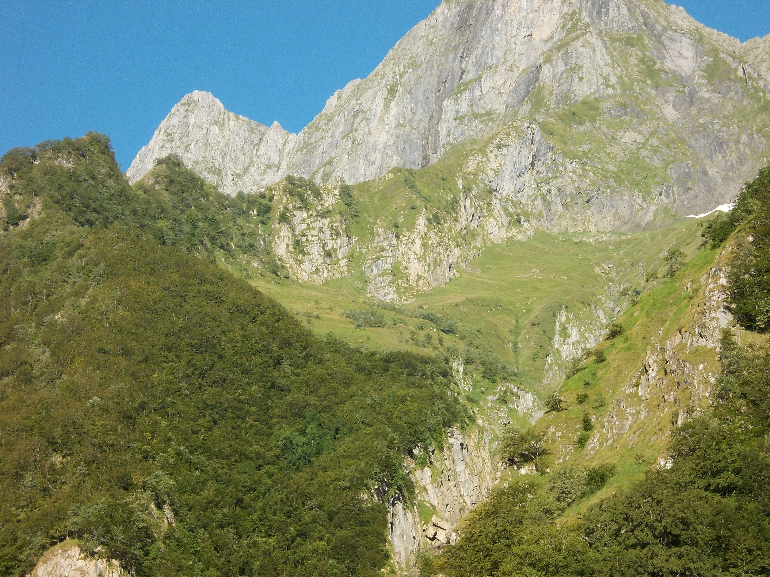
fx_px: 2514
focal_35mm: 113
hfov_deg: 17.4
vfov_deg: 13.1
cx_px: 385
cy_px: 288
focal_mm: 16
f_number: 5.8
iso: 80
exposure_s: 1/160
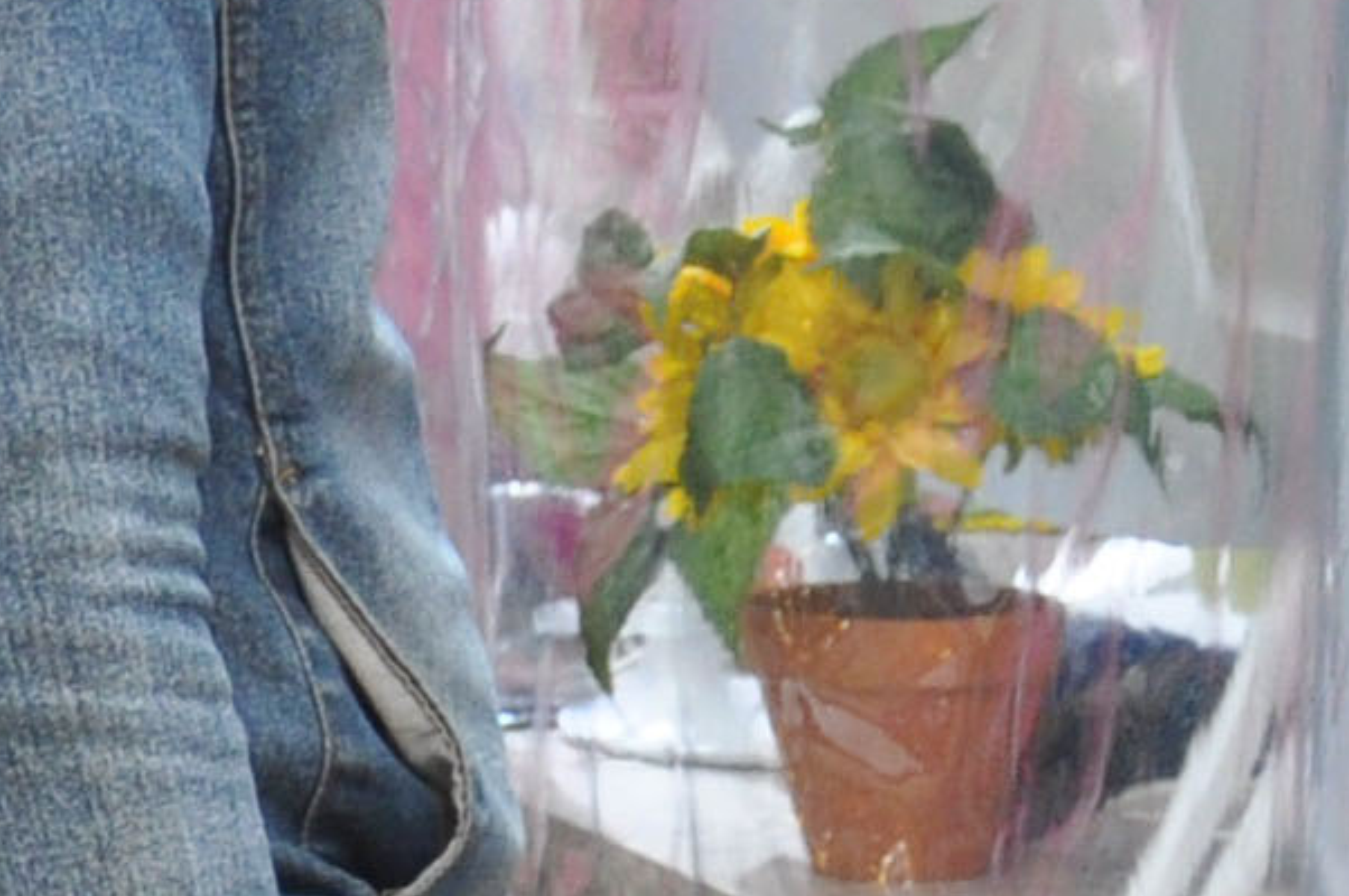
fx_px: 10406
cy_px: 594
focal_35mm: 278
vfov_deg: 4.9
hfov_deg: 7.4
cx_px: -251
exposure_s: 1/125
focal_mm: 26
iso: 640
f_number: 4
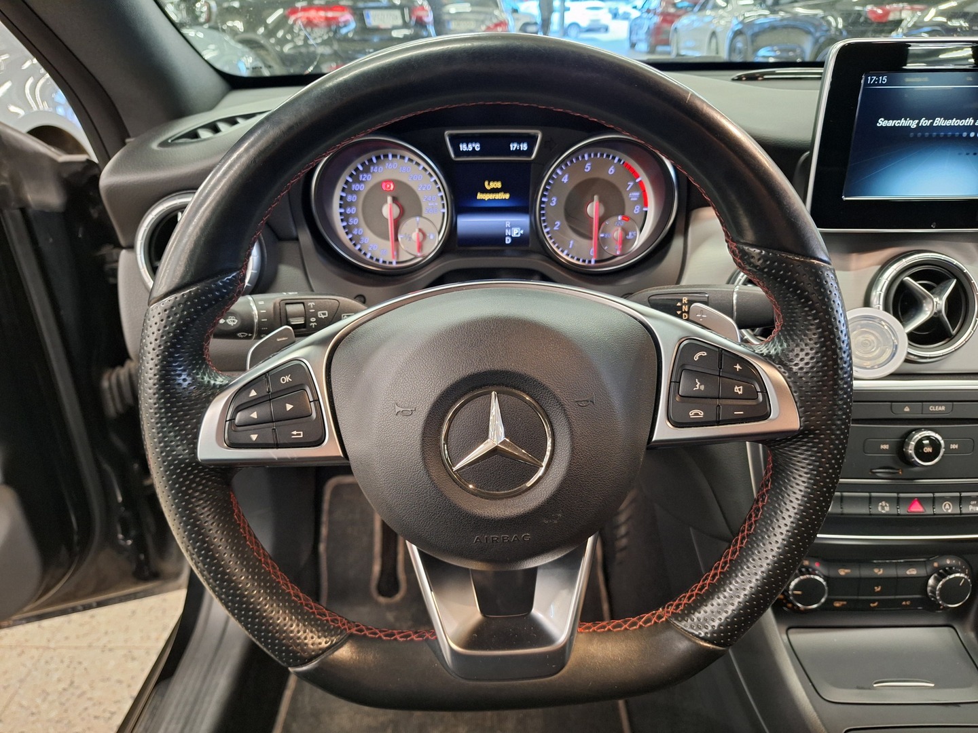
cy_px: 366
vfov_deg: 58.9
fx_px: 650
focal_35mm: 23
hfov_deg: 73.9
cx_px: 489
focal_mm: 5.54
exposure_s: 1/25
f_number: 1.8
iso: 400
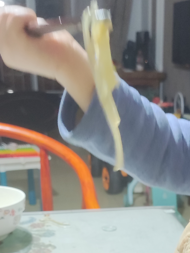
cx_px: 156
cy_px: 242
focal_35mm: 65
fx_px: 476
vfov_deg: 28.3
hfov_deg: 22.2
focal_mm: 4.71
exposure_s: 1/30
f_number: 1.79
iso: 328
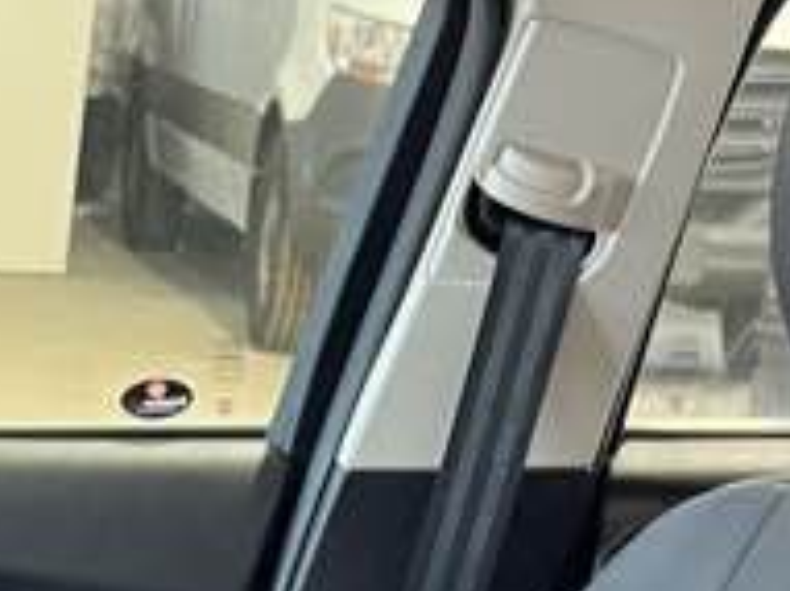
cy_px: 1192
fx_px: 2874
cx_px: -368
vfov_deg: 10.7
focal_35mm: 126
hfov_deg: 14.6
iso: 500
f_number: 1.5
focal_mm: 5.7
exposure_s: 1/60
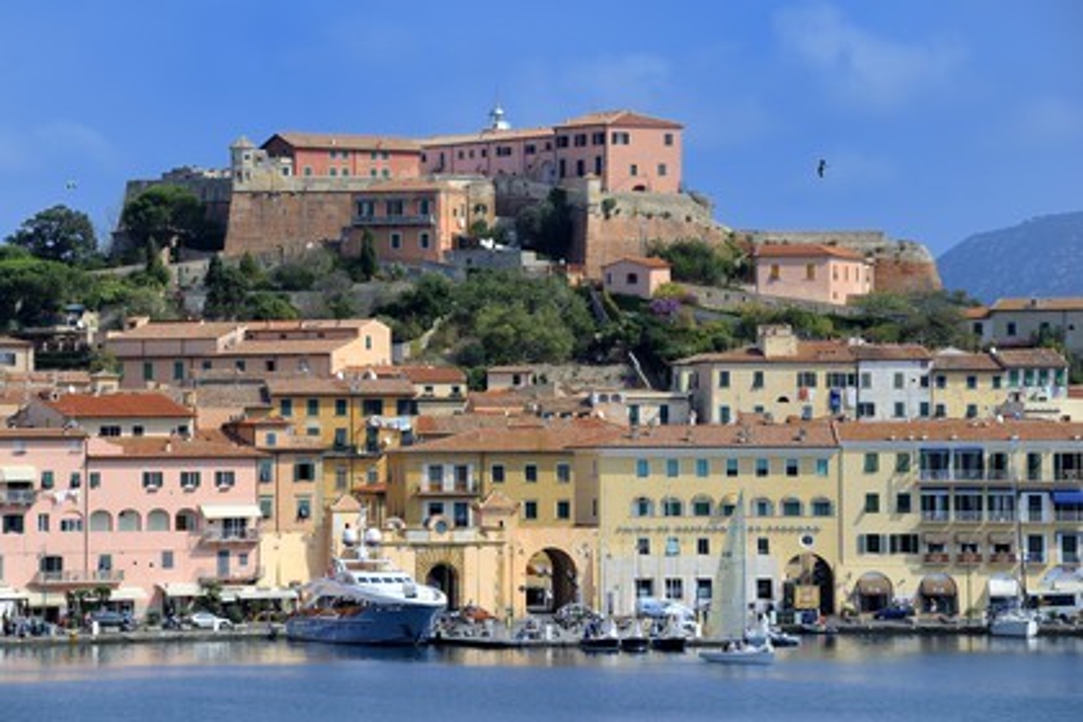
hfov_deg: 10.3
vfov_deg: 6.9
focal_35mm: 200
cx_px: 542
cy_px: 361
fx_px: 6016
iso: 200
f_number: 13
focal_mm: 200
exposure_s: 1/250
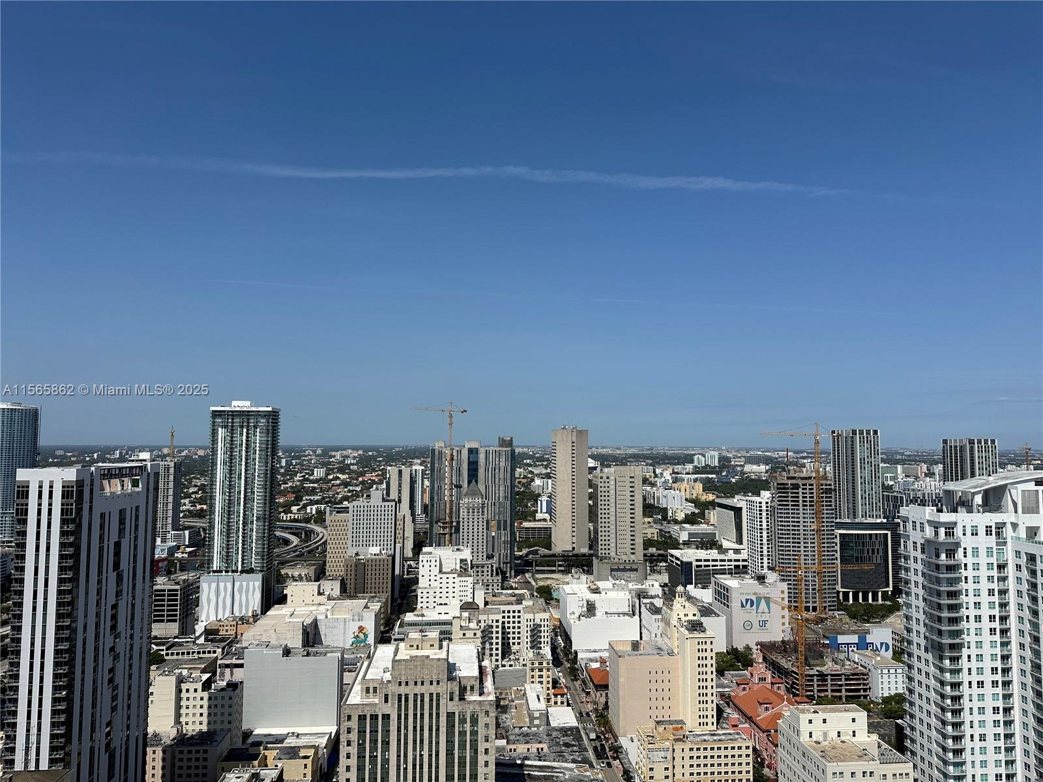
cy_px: 391
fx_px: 723
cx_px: 522
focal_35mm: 24
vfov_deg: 56.8
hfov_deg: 71.6
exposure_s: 1/10753
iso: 80
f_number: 1.78
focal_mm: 6.86
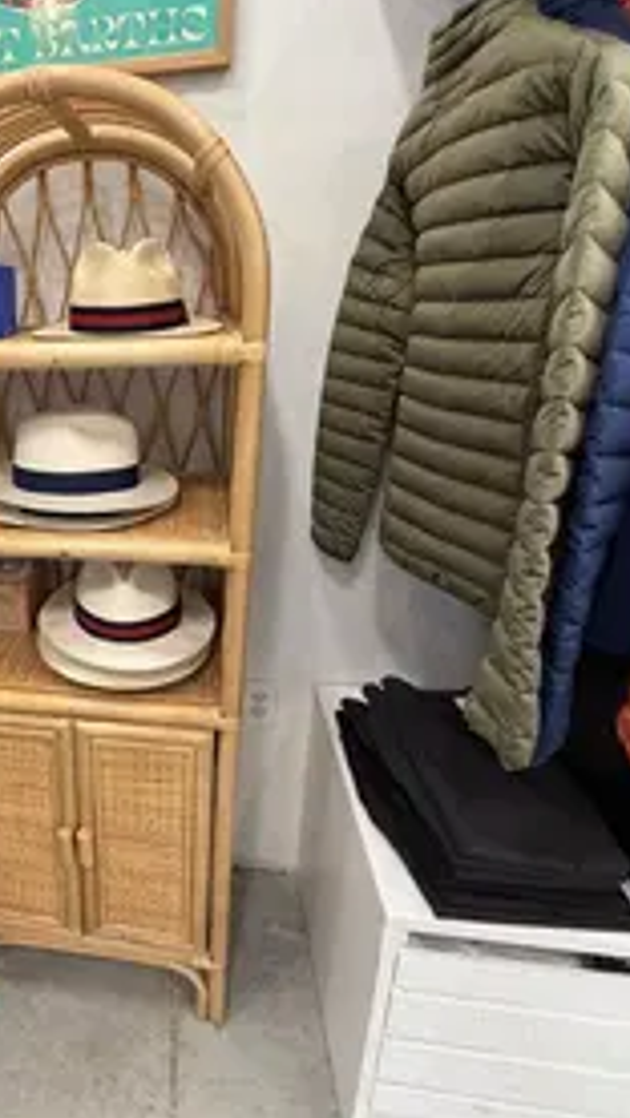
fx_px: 653
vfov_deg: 81.0
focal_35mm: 22
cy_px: 517
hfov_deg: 46.7
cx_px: 69
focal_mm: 2.22
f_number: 2.2
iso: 320
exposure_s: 1/109
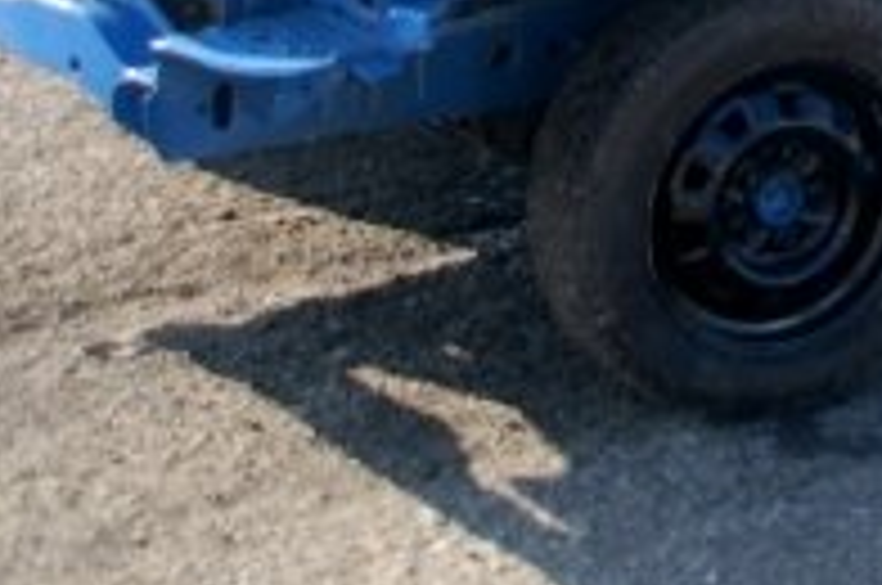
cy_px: -346
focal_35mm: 108
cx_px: 1138
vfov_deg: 12.0
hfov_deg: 17.8
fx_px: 2642
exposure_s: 1/640
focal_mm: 22
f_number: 4
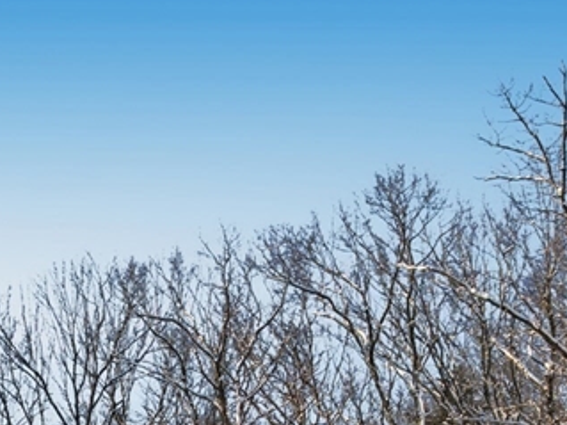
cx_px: 236
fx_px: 1261
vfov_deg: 17.1
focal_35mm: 77
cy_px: 659
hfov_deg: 25.3
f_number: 2.8
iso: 130
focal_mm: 12.29
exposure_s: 1/120
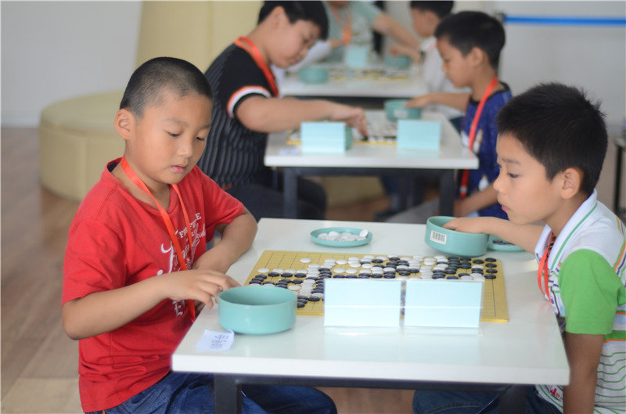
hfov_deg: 27.1
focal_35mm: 75
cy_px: 207
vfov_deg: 18.1
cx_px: 313
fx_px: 1301
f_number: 1.8
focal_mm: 50
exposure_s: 1/125
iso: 400
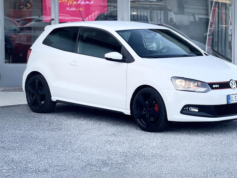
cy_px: 82
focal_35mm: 91
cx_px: 143
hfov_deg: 21.5
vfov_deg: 16.2
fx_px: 623
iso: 50
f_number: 2.2
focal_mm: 7.5
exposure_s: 1/121
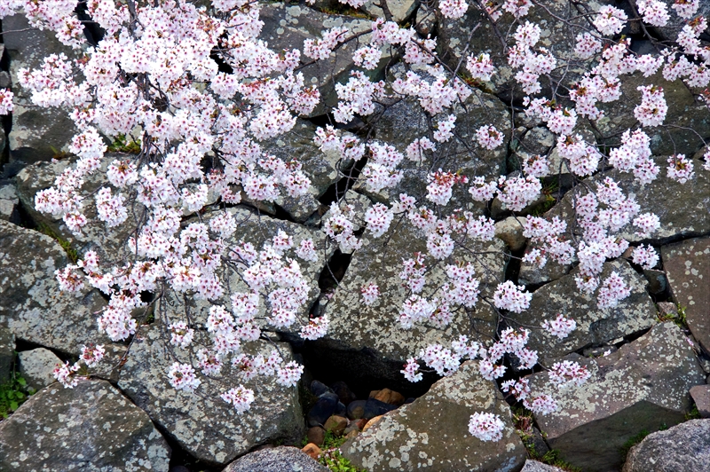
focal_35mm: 300
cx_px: 355
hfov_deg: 6.9
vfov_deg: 4.6
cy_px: 236
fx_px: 5912
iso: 500
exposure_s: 1/320
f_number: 8
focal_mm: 200
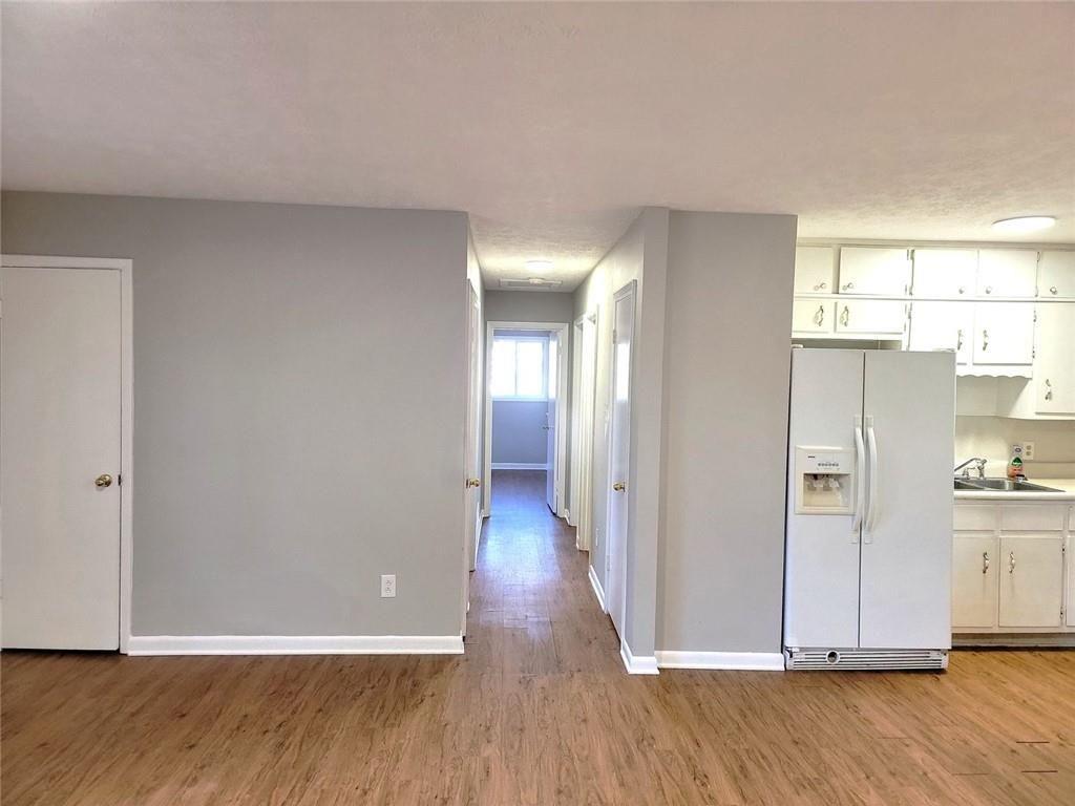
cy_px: 403
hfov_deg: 71.6
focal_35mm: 24
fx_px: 745
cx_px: 538
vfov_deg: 56.8
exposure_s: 1/120
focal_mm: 6.7
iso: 250
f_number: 1.8
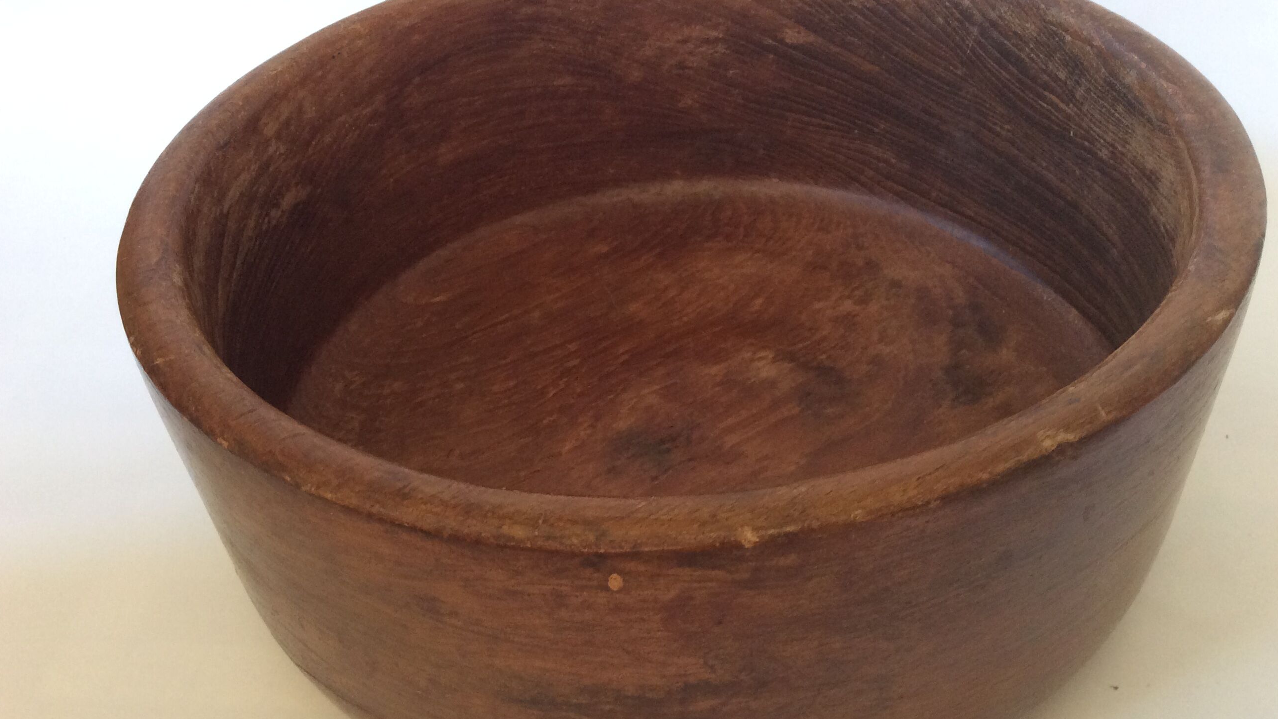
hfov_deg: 56.6
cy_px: 416
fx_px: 1186
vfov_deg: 33.7
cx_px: 639
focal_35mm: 35
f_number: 2.4
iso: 100
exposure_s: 1/25
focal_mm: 3.3
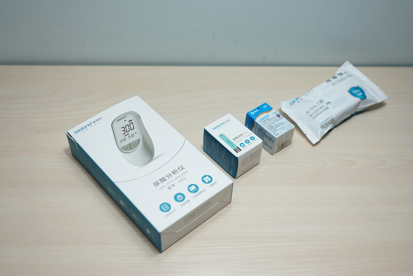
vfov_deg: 31.9
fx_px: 482
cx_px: 206
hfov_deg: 46.4
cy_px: 138
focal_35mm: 42
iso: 100
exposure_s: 1/60
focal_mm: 28
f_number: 2.2
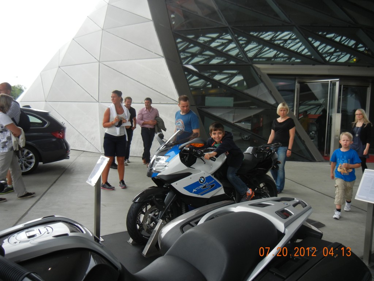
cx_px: 187
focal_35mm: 30
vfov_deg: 46.8
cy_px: 140
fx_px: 324
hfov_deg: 60.0
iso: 160
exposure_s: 1/332
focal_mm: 5.4
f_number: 3.5
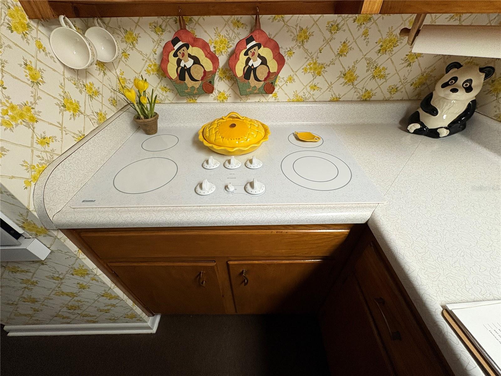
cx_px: 250
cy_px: 188
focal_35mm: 14
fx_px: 203
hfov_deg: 102.1
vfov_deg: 85.7
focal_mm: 2.22
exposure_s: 1/60
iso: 250
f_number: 2.2
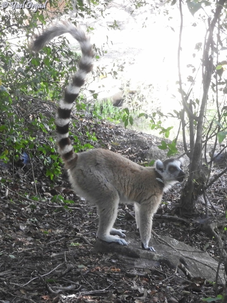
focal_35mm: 80
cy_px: 152
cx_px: 114
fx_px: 699
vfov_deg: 24.4
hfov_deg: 18.4
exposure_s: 1/40
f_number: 4.5
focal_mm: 14.3
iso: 400
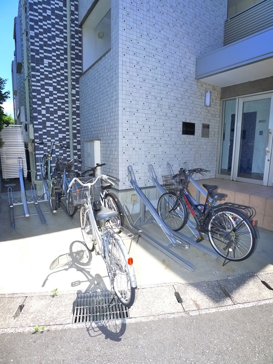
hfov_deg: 56.8
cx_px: 136
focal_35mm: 24
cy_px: 182
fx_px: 252
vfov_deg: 71.6
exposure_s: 1/400
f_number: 3.5
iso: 400
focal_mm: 5.1
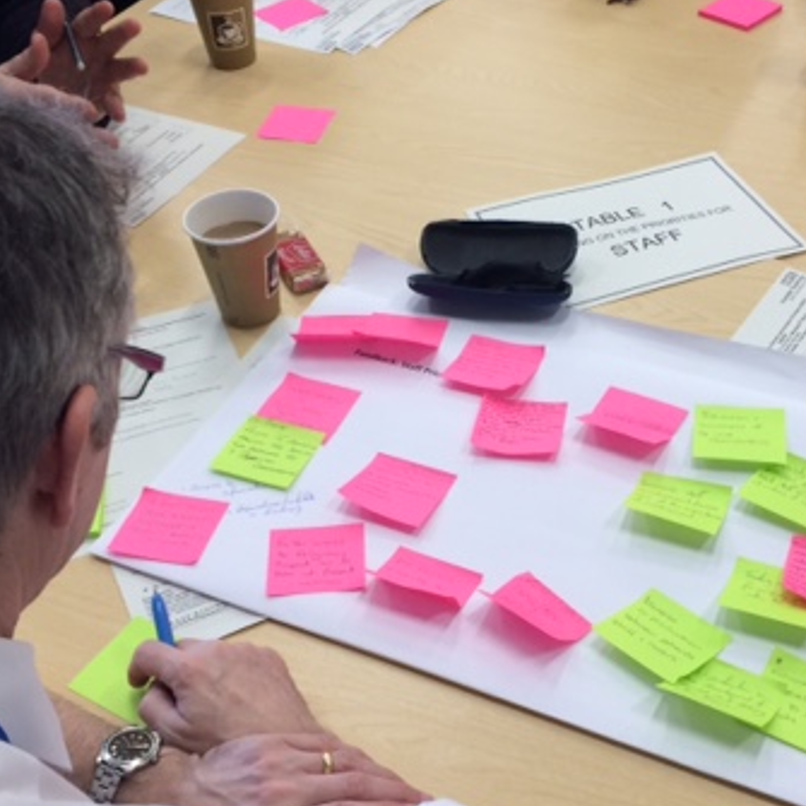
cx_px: 476
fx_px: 1291
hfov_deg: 34.6
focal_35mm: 49
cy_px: 472
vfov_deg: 34.6
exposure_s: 1/33
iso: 40
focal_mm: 4.15
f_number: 2.2
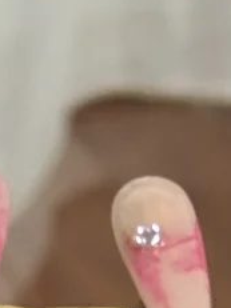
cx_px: -248
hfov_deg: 4.9
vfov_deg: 6.5
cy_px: 516
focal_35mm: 299
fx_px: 2663
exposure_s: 1/50
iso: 200
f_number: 1.78
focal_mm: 6.76
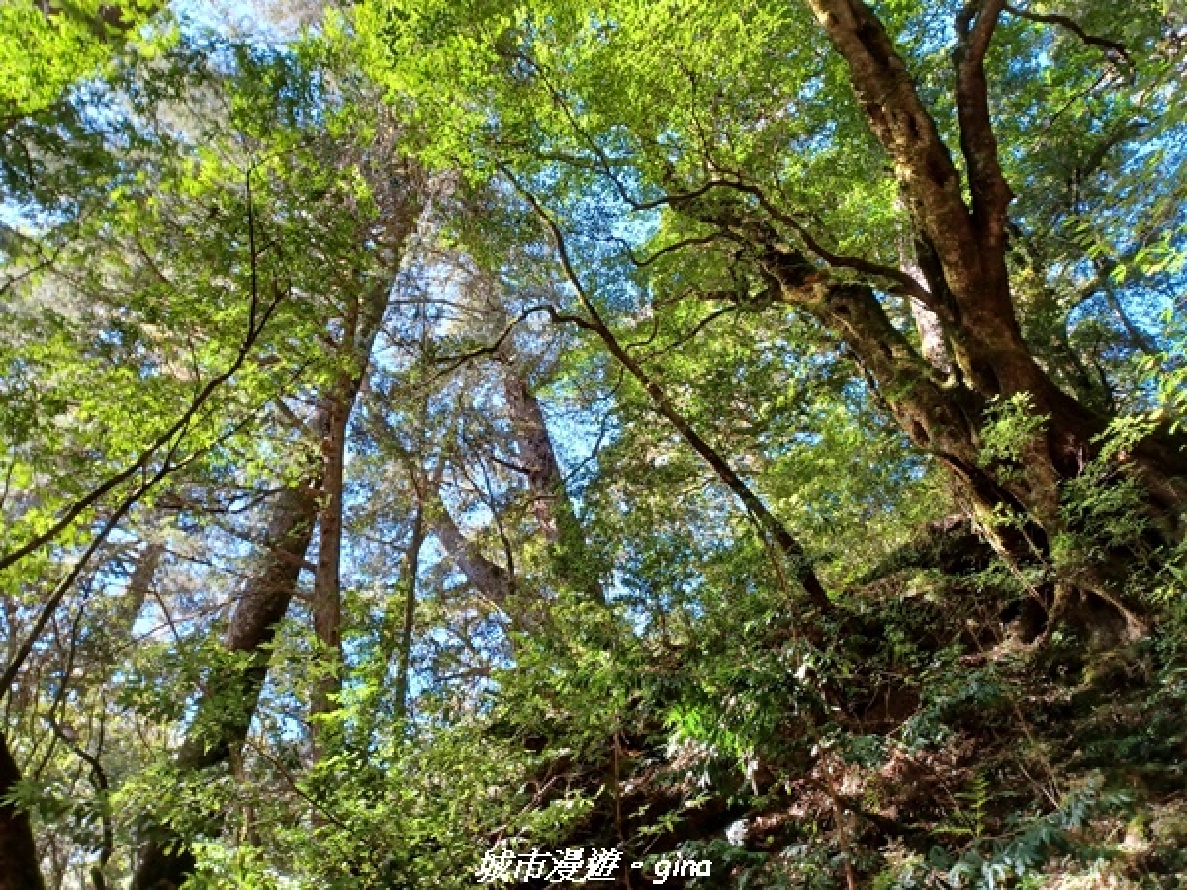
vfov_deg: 54.9
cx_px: 594
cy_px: 445
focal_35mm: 25
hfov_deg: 69.4
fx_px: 857
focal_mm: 4.6
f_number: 1.8
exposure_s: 1/59
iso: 100
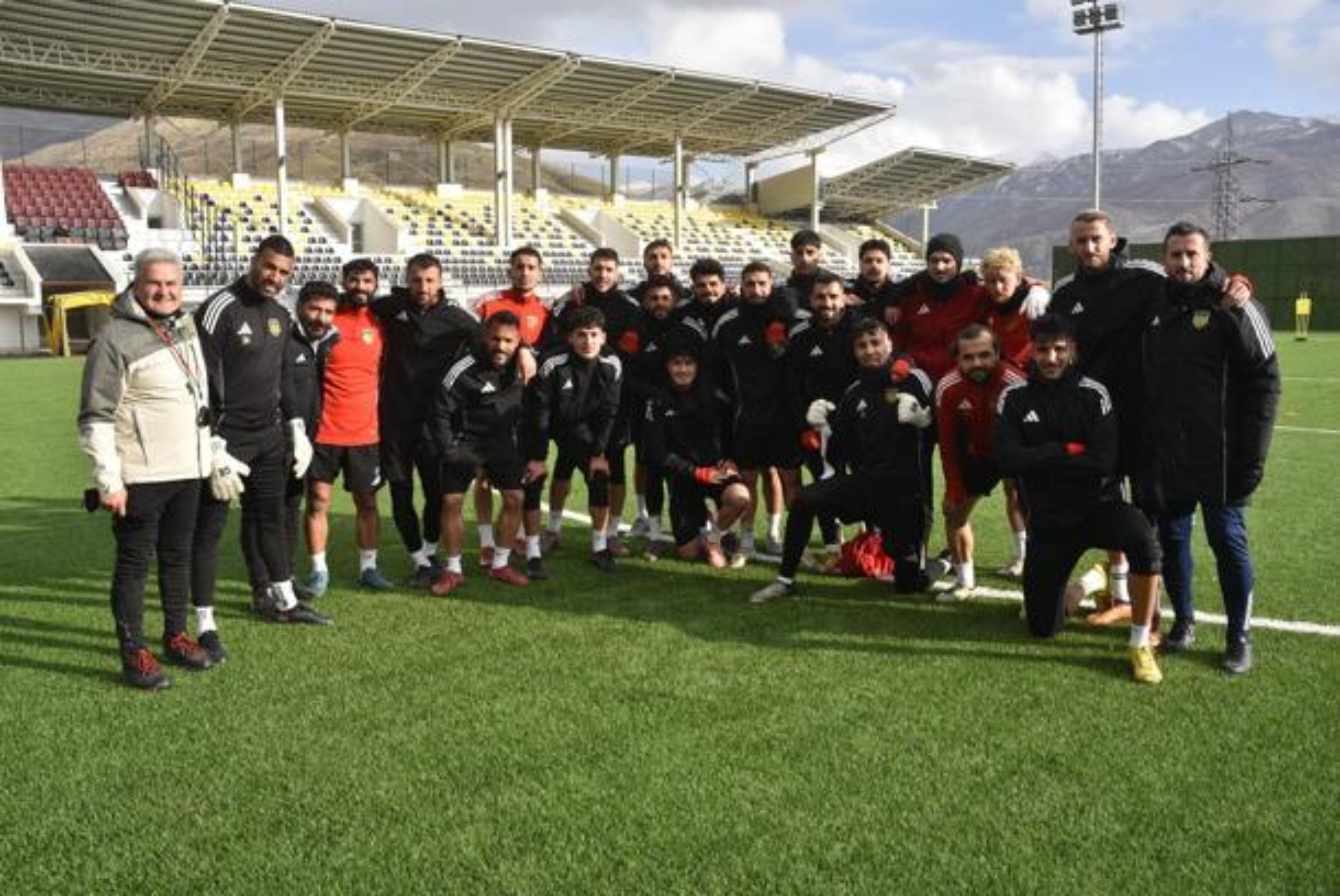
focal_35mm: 60
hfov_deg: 33.4
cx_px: 670
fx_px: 2235
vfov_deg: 22.7
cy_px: 448
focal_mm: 40
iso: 320
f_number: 11
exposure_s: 1/500
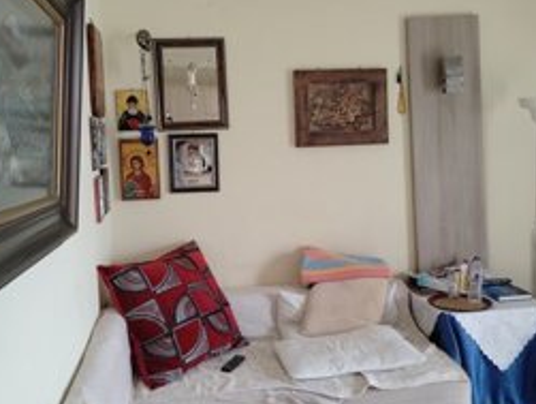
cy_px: 197
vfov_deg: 36.0
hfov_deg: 46.7
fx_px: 620
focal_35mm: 40
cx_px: 283
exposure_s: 1/100
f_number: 1.8
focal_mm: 4.22
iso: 594
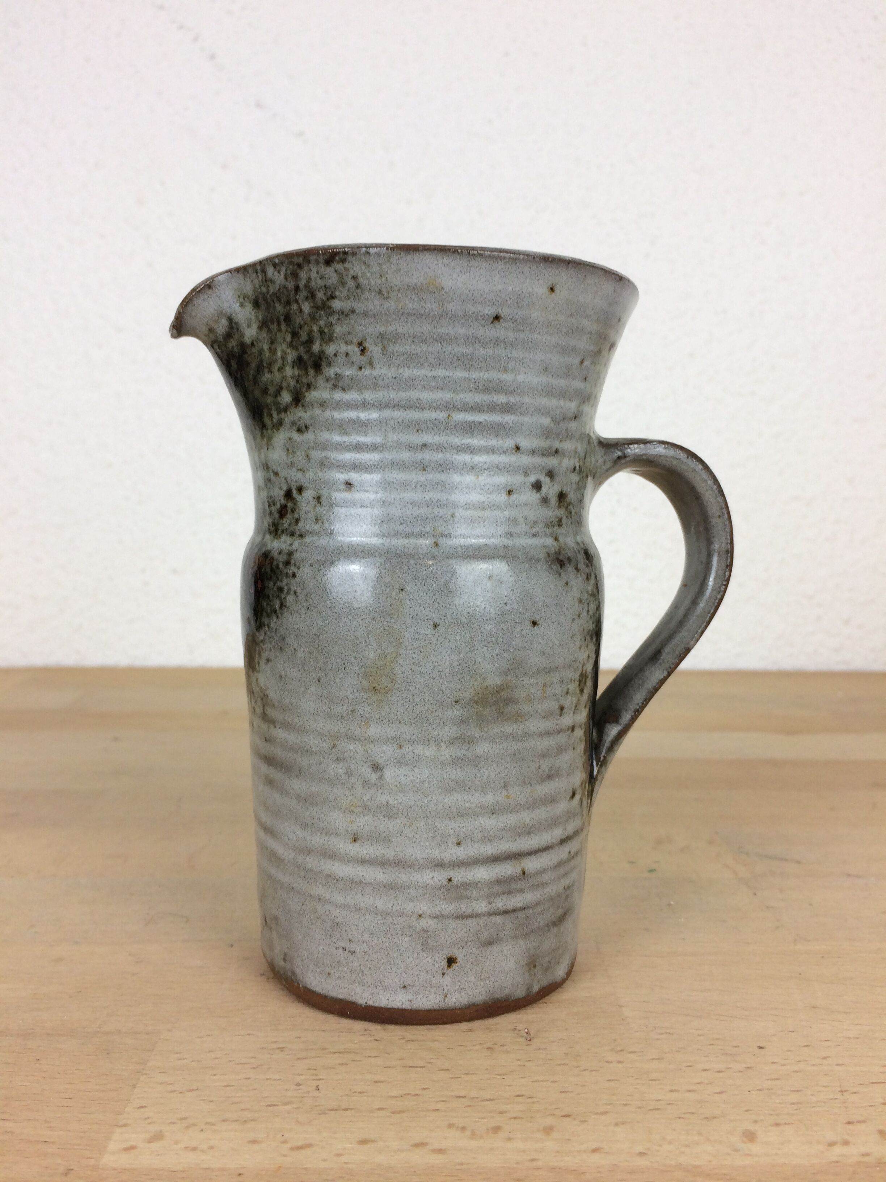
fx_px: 990
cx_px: 443
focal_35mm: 29
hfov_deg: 48.2
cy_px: 591
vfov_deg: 61.7
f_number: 2.2
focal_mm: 4.15
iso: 64
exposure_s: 1/100
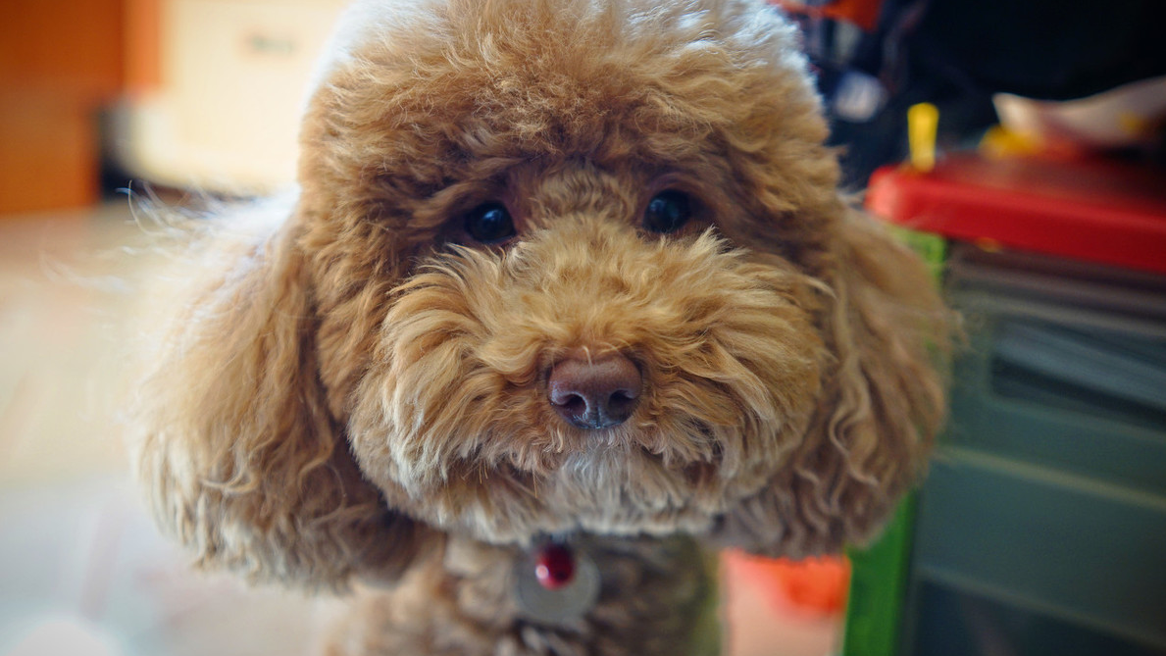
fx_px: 1144
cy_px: 297
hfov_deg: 54.0
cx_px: 581
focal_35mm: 37
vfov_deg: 32.0
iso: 400
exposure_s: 1/60
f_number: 2.8
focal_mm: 35
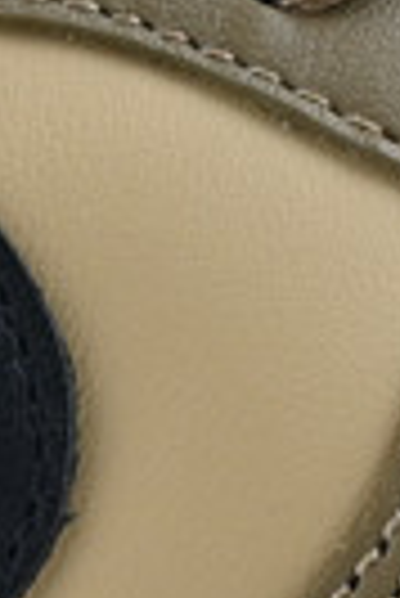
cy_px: 373
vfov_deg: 5.1
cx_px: -148
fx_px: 6732
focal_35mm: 405
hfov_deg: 3.4
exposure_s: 1/15
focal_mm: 30
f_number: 10
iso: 100
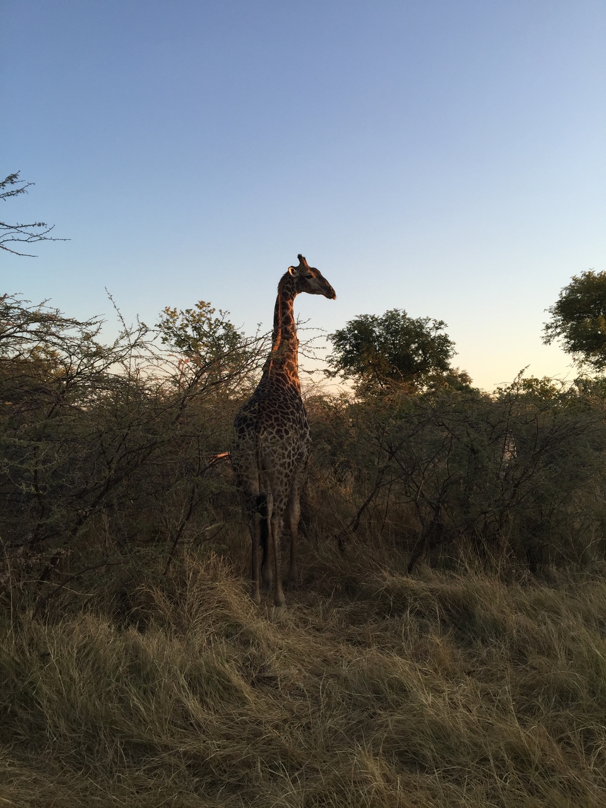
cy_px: 404
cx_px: 303
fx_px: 677
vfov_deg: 61.7
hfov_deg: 48.2
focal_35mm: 29
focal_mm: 4.15
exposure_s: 1/304
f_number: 2.2
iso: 32
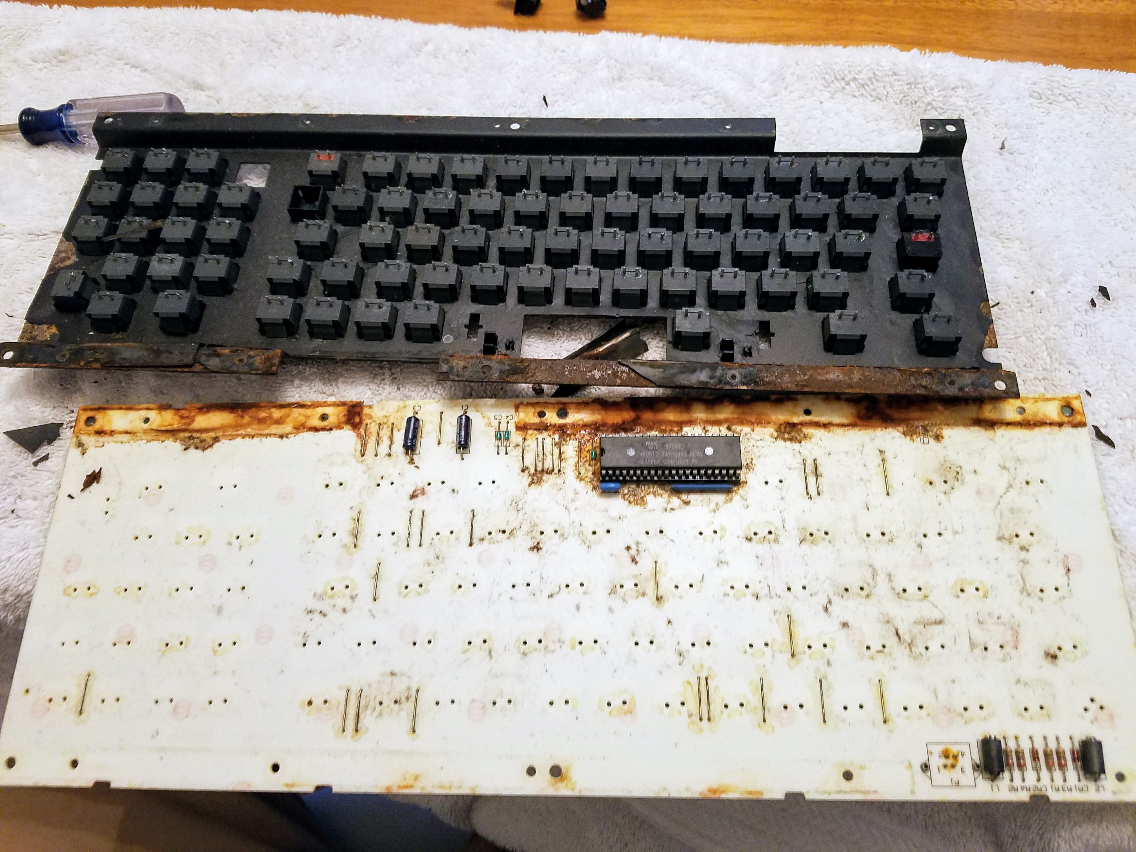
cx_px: 568
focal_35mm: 26
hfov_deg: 67.3
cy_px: 426
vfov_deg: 53.1
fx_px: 853
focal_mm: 4.2
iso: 160
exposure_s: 1/30
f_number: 1.7
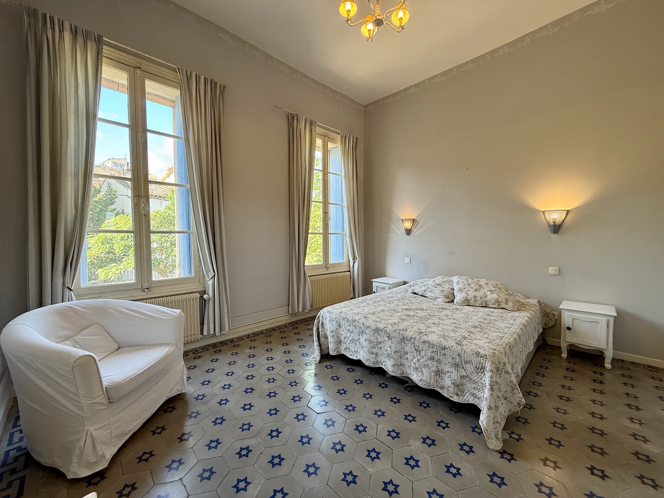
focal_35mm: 14
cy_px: 249
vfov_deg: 85.7
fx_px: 269
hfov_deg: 102.1
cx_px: 332
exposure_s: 1/100
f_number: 2.2
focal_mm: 2.22
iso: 125
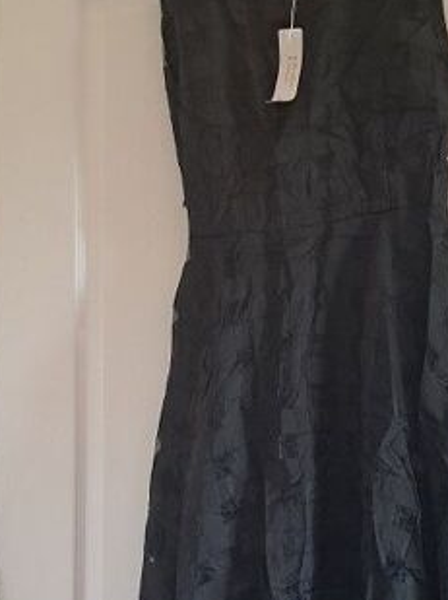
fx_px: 968
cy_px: 443
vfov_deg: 33.8
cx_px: 221
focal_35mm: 56
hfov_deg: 26.0
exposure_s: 1/50
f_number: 1.8
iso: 500
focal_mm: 4
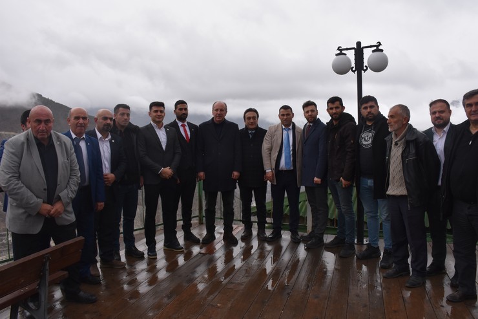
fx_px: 358
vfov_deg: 47.9
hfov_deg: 67.4
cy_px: 160
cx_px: 239
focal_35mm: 27
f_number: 8
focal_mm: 18
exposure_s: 1/500
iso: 450
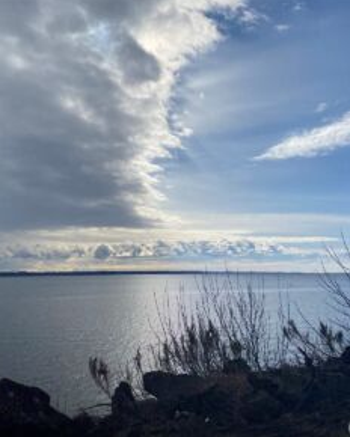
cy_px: 217
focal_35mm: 35
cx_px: 145
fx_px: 453
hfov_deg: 42.1
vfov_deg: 51.5
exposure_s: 1/10417
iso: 32
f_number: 1.8
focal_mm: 4.25
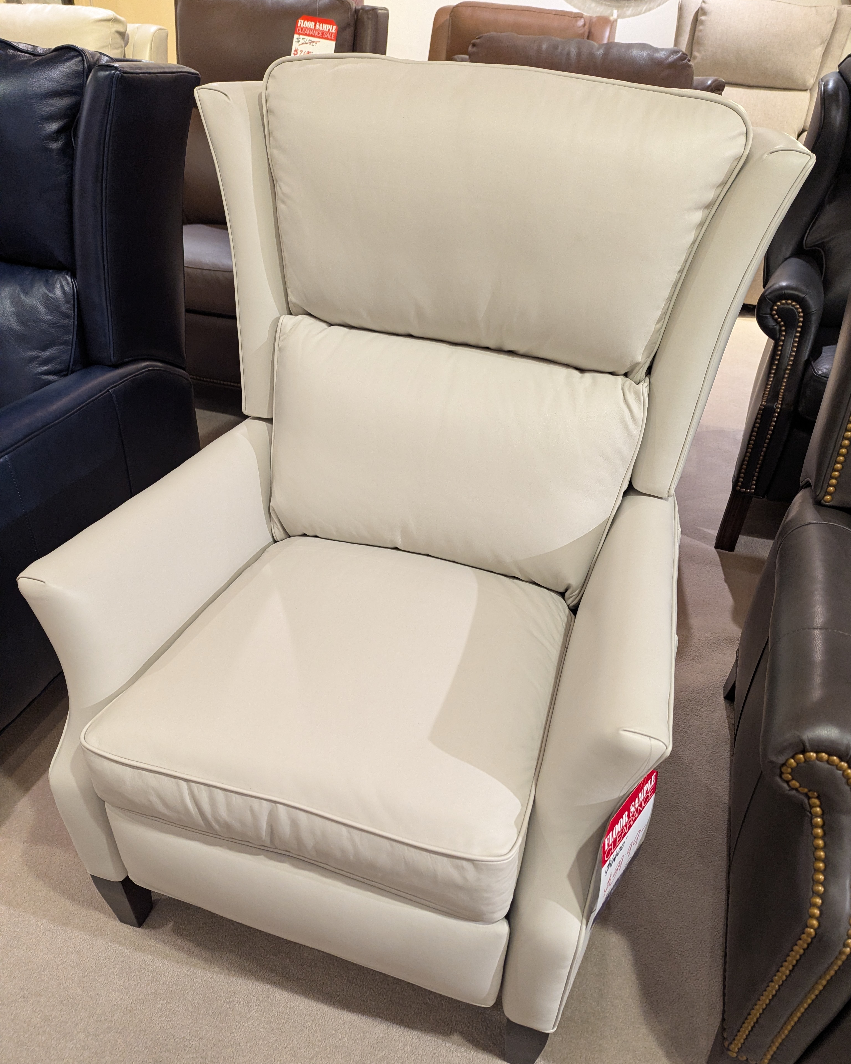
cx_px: 426
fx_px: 787
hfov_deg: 56.8
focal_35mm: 25
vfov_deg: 68.0
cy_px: 565
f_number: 1.85
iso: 482
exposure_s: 1/60
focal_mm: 6.81
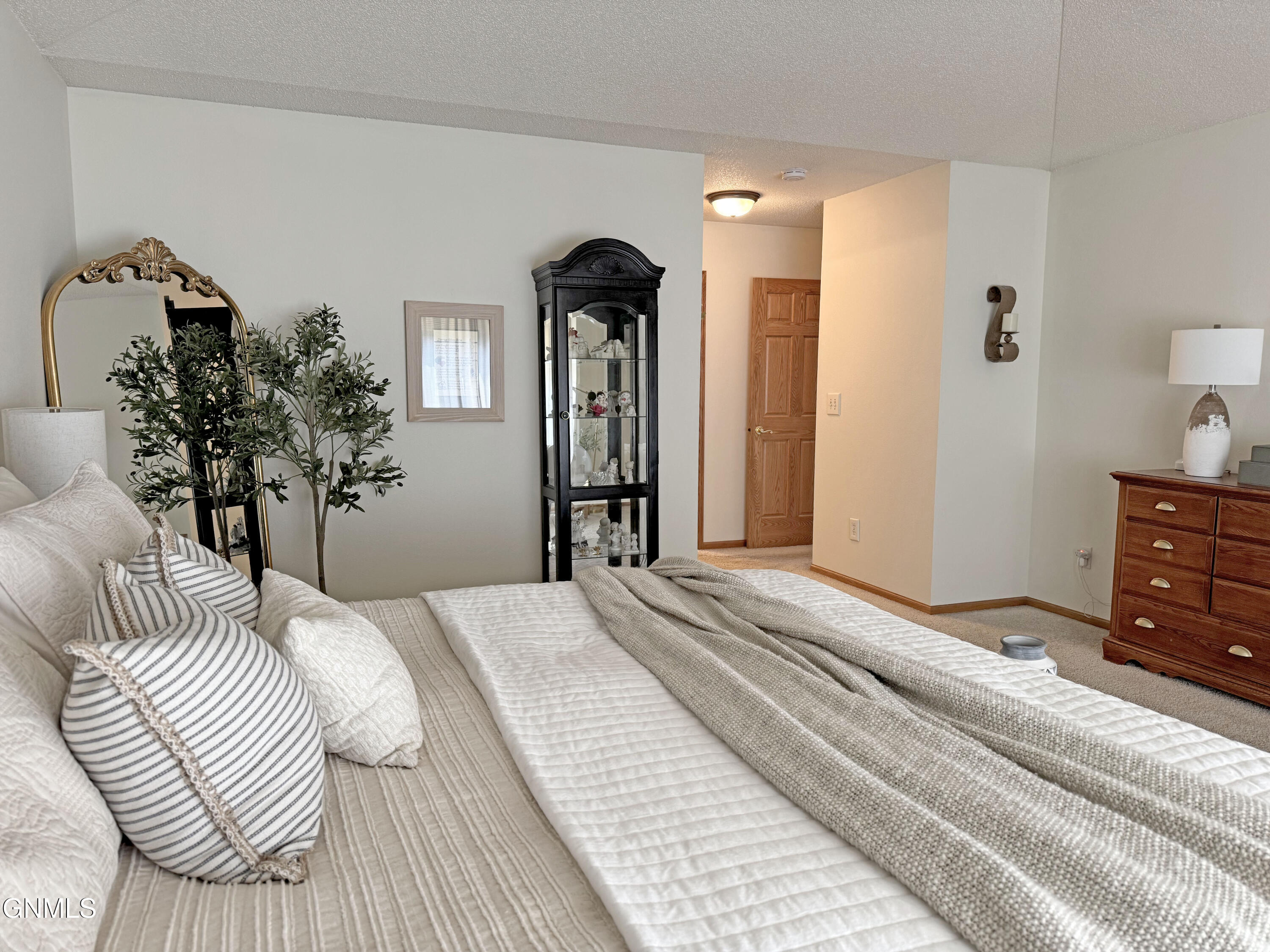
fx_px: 881
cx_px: 635
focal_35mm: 24
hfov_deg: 71.6
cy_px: 476
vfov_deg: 56.8
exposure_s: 1/60
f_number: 1.78
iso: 125
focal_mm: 6.76
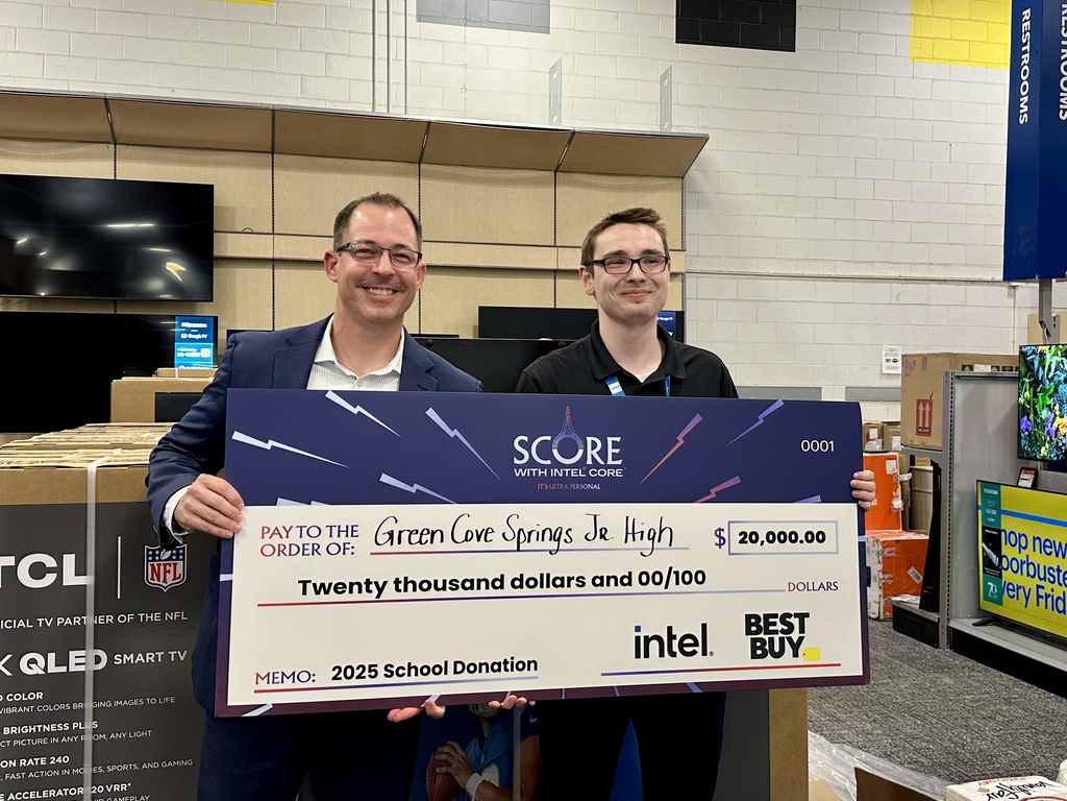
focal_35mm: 24
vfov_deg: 56.8
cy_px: 400
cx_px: 534
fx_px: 740
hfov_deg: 71.6
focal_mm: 6.86
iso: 125
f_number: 1.78
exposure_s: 1/94
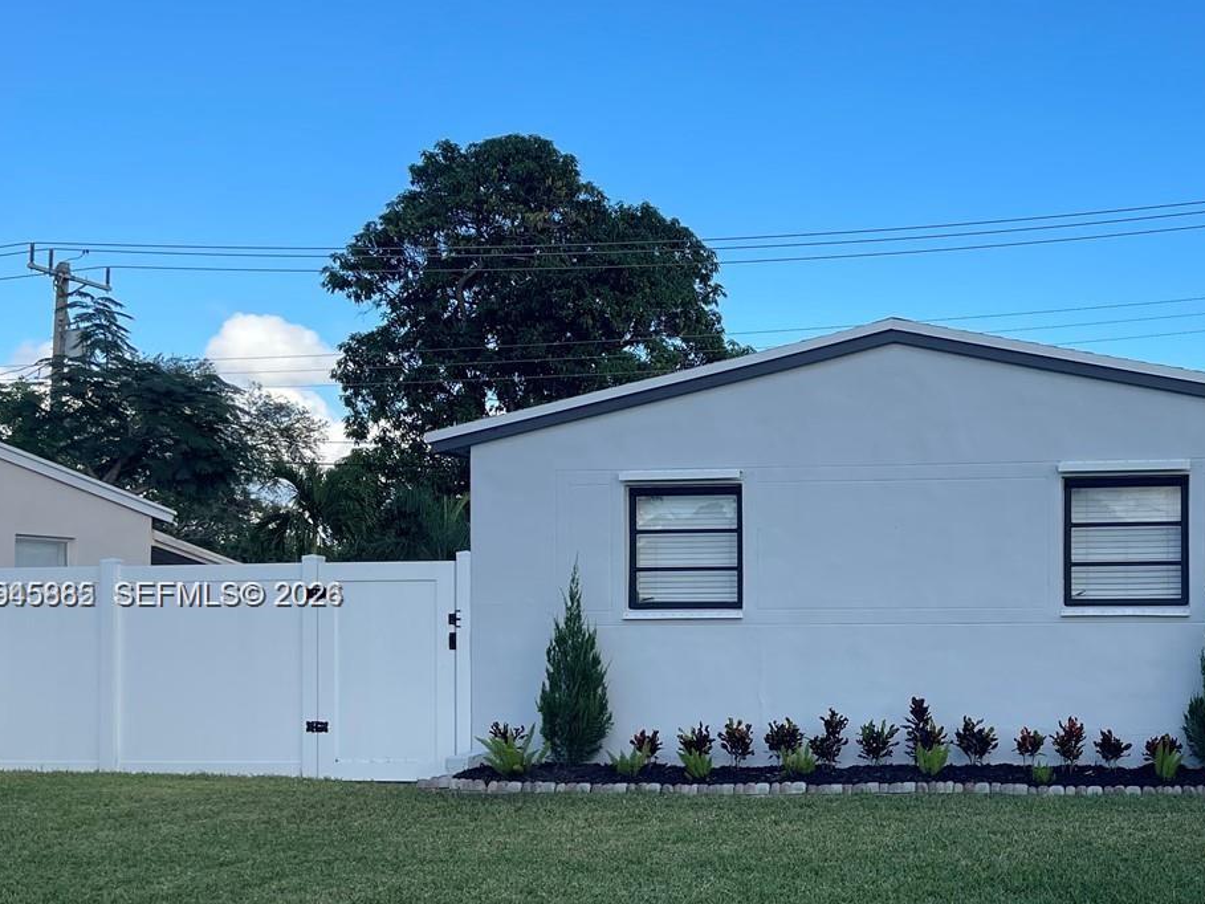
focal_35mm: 44
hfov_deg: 40.9
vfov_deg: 32.6
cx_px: 990
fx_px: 1532
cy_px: 596
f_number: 1.6
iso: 32
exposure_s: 1/2049
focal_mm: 5.1
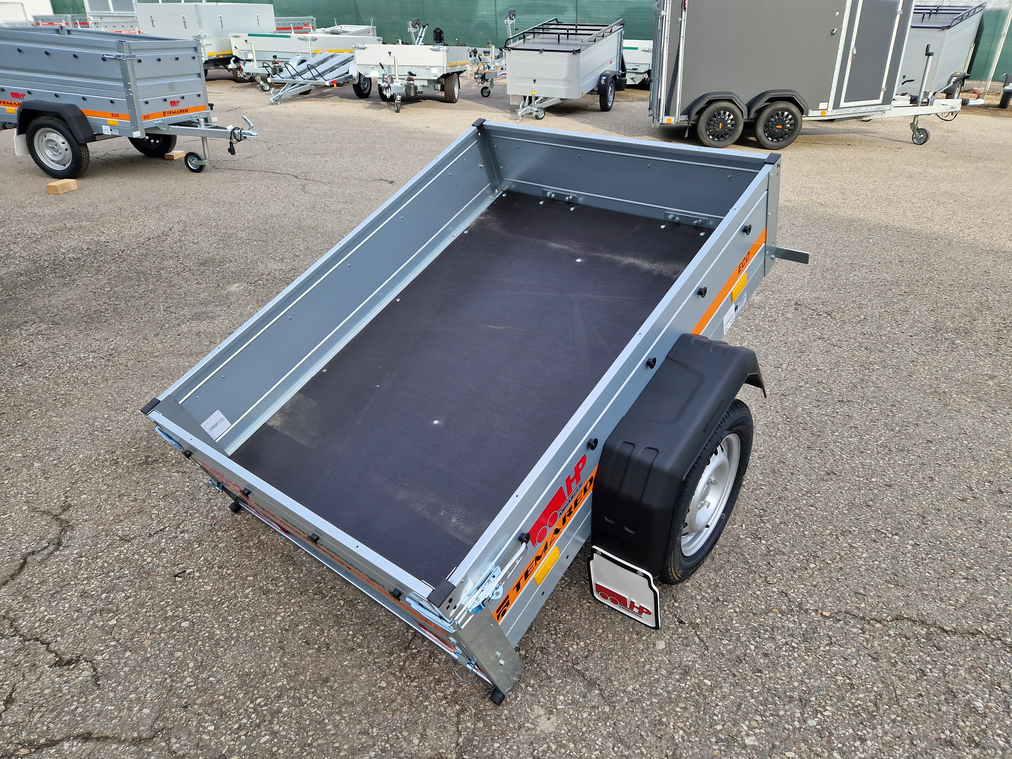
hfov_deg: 73.9
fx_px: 672
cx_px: 506
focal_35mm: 23
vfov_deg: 58.9
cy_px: 380
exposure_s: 1/380
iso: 50
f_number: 1.8
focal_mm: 5.4
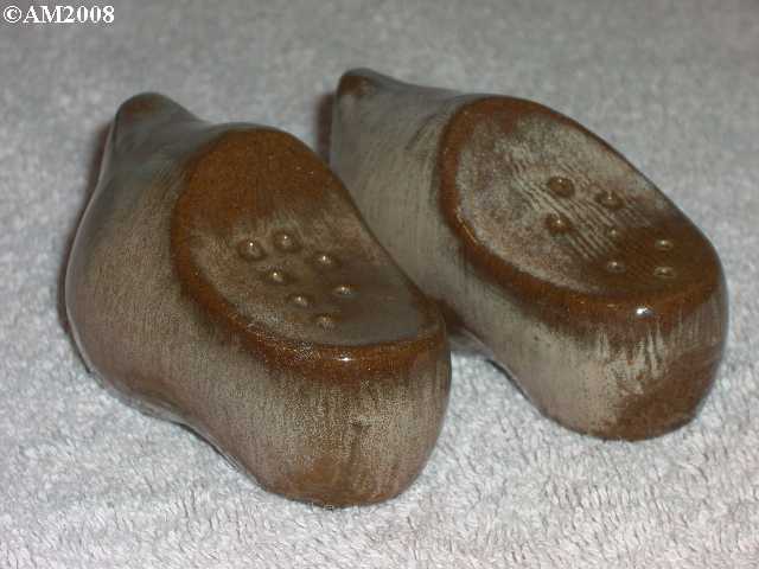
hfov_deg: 17.3
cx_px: 380
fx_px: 2500
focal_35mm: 114
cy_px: 284
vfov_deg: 13.0
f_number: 10.8
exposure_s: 1/30
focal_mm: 23.7
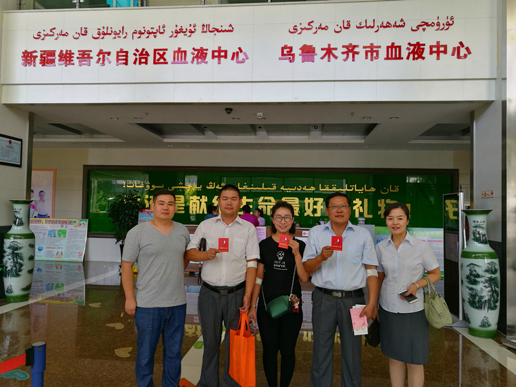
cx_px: 258
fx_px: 402
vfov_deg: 51.4
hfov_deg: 65.3
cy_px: 194
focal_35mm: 27
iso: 64
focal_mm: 4.5
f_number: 2.2
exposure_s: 1/50
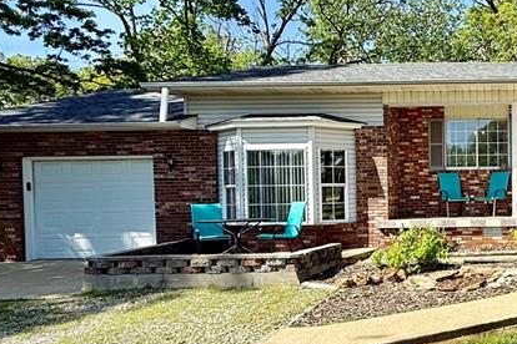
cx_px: 502
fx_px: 517
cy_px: 203
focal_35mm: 36
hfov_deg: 45.8
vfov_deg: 36.8
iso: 50
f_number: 2.2
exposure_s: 1/1235
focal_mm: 2.22
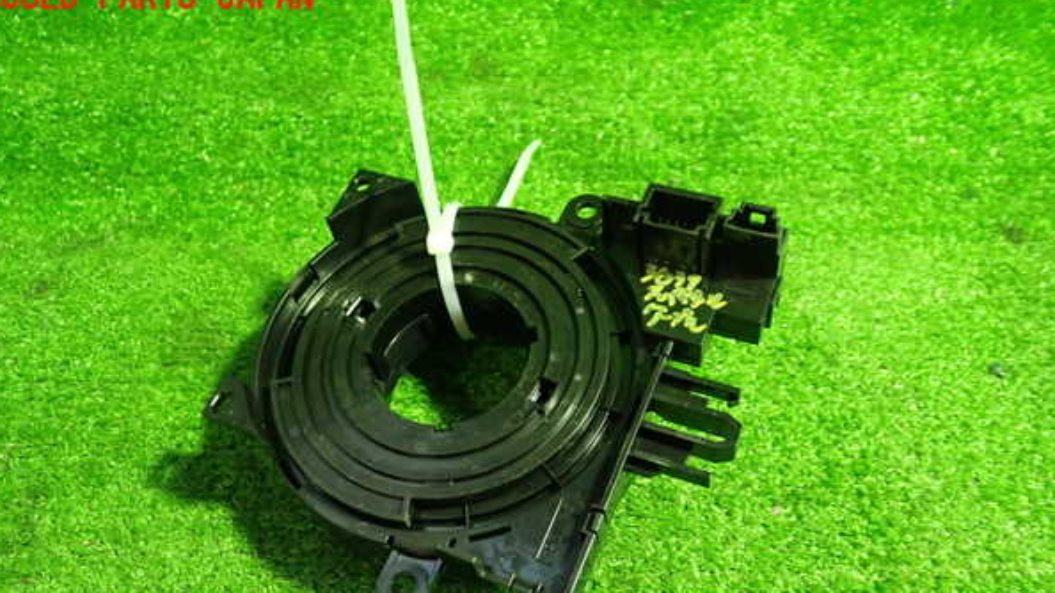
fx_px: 923
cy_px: 375
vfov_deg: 35.4
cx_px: 524
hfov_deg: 59.5
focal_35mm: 33
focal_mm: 5.4
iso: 640
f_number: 2.3
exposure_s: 1/30
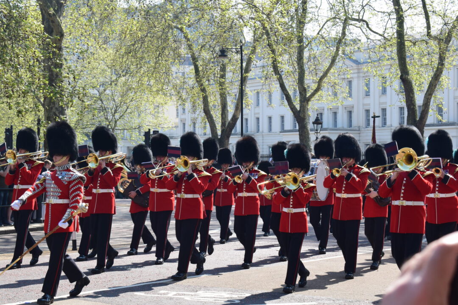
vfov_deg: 16.6
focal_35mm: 82
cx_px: 229
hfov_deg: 24.6
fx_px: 1050
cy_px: 152
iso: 400
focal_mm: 55
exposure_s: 1/250
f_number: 10
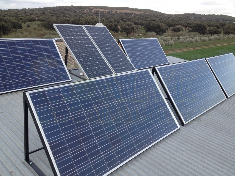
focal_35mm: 35
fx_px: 238
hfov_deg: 52.6
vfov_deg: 40.7
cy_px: 88
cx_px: 118
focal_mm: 4.28
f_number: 2.4
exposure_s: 1/133
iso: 50
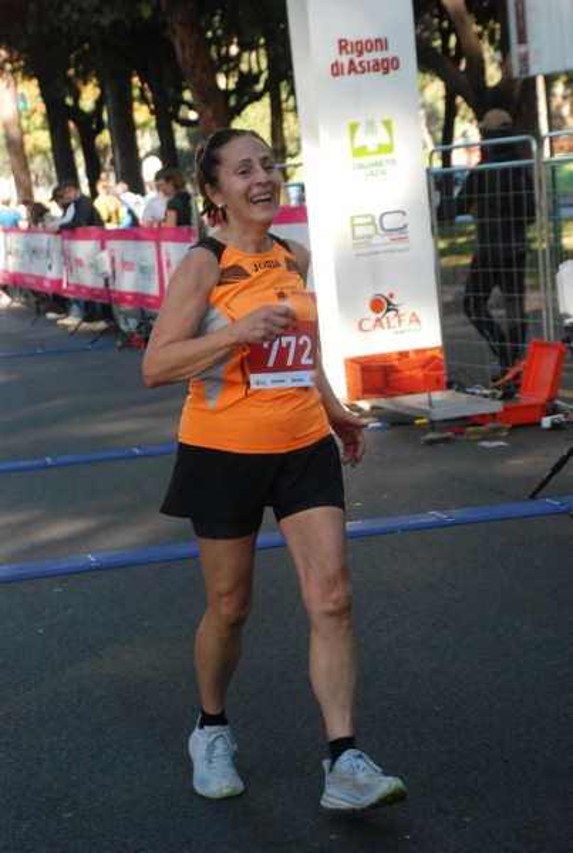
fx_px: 2209
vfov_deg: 21.9
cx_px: 286
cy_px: 426
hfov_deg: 14.8
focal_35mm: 93
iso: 1000
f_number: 5.3
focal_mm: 62
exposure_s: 1/400
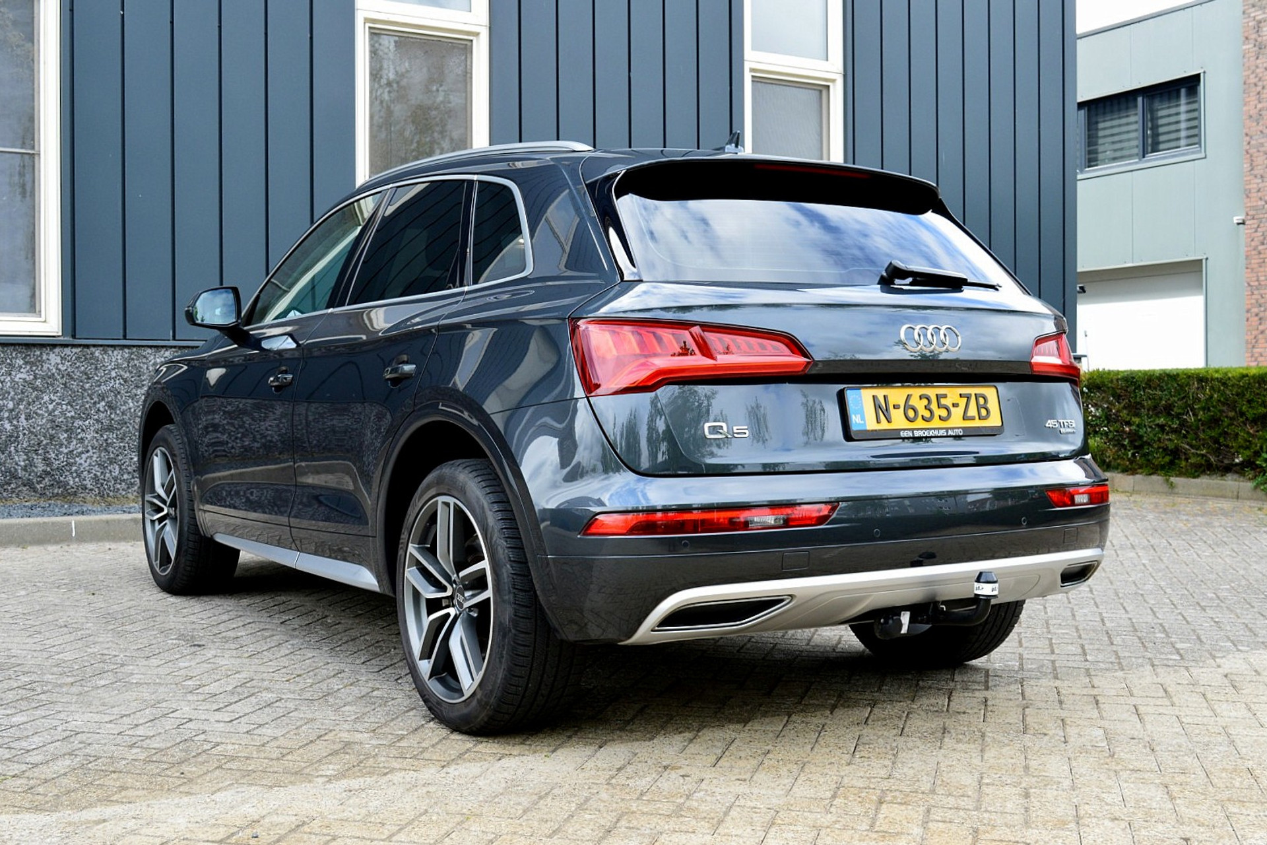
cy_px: 422
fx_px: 1478
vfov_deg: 31.9
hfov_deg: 46.4
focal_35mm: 42
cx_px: 634
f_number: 9
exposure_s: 1/125
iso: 400
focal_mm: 28
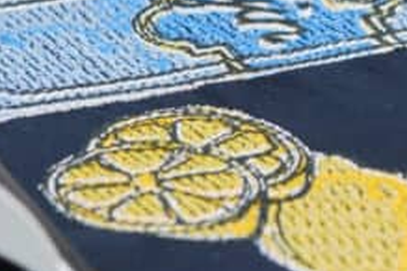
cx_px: 517
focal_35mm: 369
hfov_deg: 5.6
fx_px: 4171
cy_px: -88
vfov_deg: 3.7
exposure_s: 1/8
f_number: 11
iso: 100
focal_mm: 105
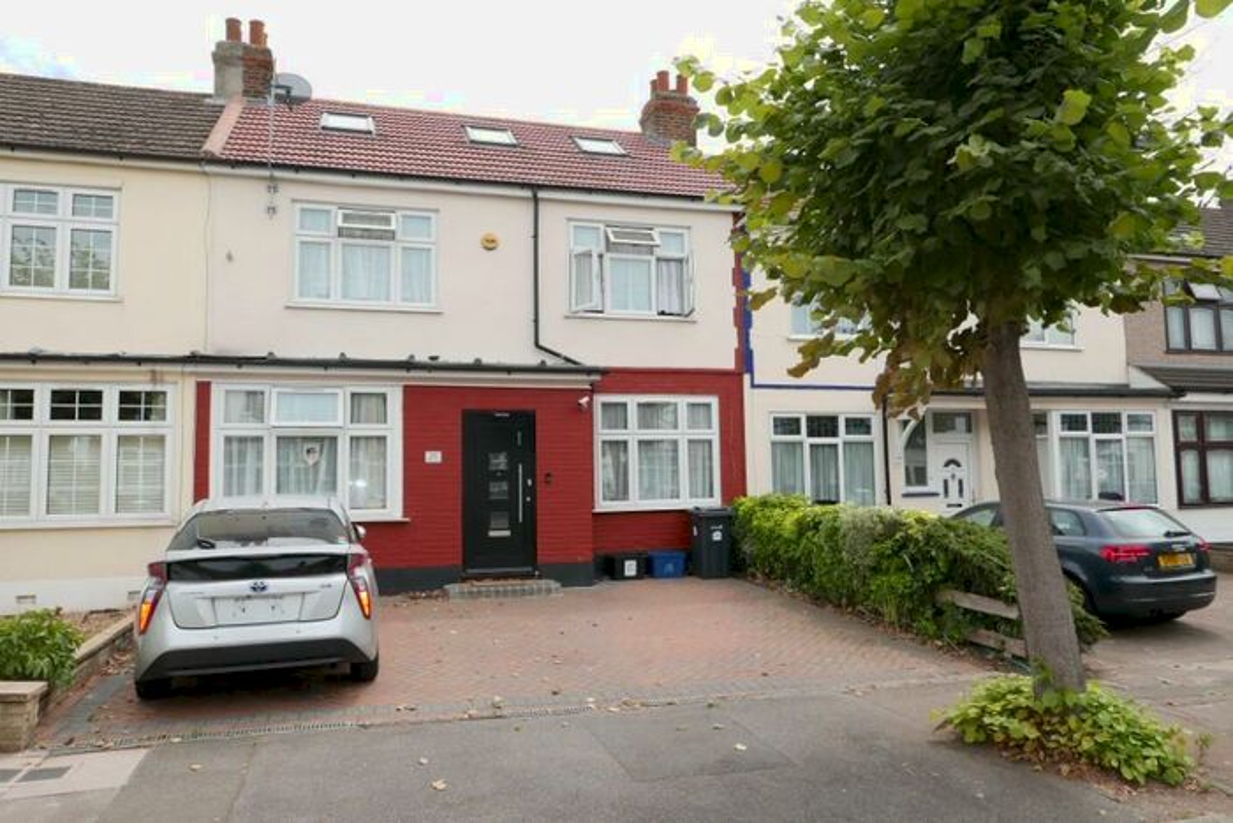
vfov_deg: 53.2
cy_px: 412
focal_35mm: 24
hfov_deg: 73.7
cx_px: 616
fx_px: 822
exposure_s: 1/400
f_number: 5.6
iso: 200
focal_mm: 10.9
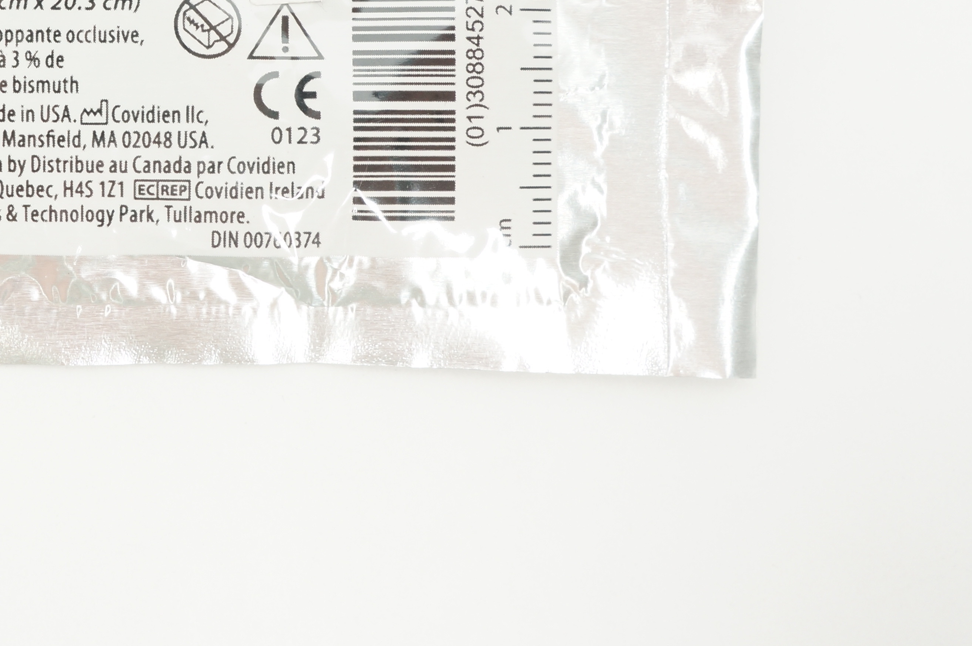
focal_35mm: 73
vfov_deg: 18.3
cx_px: 133
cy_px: 50
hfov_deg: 26.9
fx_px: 1969
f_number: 8
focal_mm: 26
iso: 400
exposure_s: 1/15
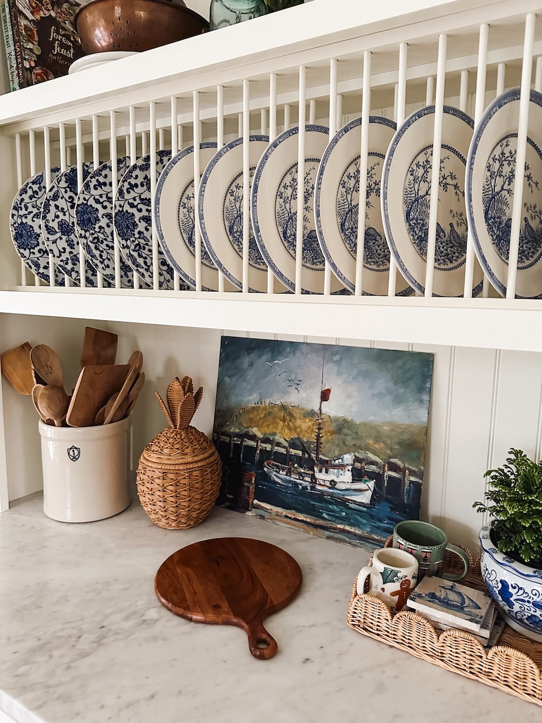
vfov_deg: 71.6
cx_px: 271
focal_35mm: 24
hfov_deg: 56.8
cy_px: 362
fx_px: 501
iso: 1000
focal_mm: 6.86
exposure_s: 1/45
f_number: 1.8
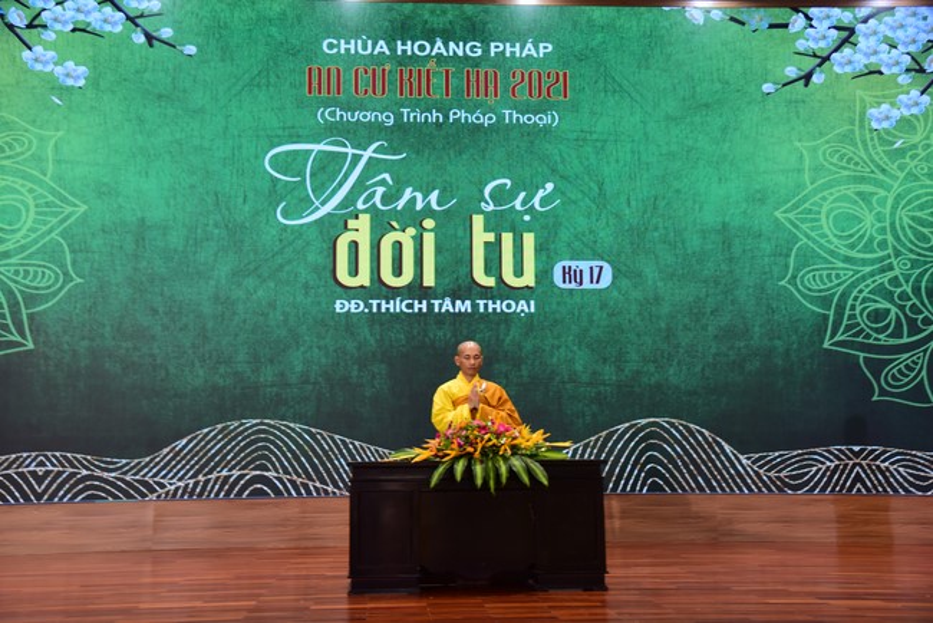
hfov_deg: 44.5
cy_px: 312
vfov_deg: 30.5
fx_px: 1141
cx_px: 466
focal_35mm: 44
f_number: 5
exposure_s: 1/50
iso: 800
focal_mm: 44
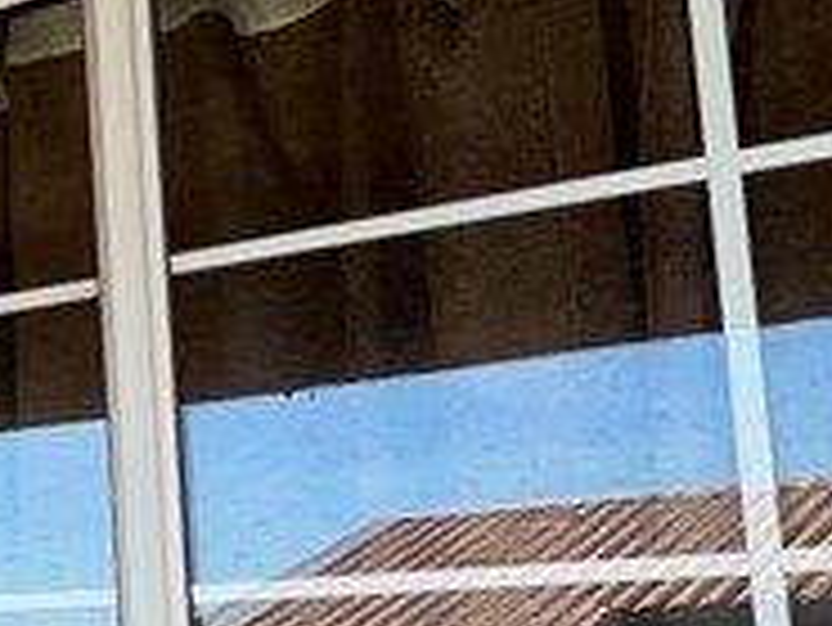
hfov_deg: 15.7
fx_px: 1732
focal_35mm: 72
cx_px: -1102
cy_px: 531
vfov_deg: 20.2
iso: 32
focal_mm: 1.57
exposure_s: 1/278
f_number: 1.8
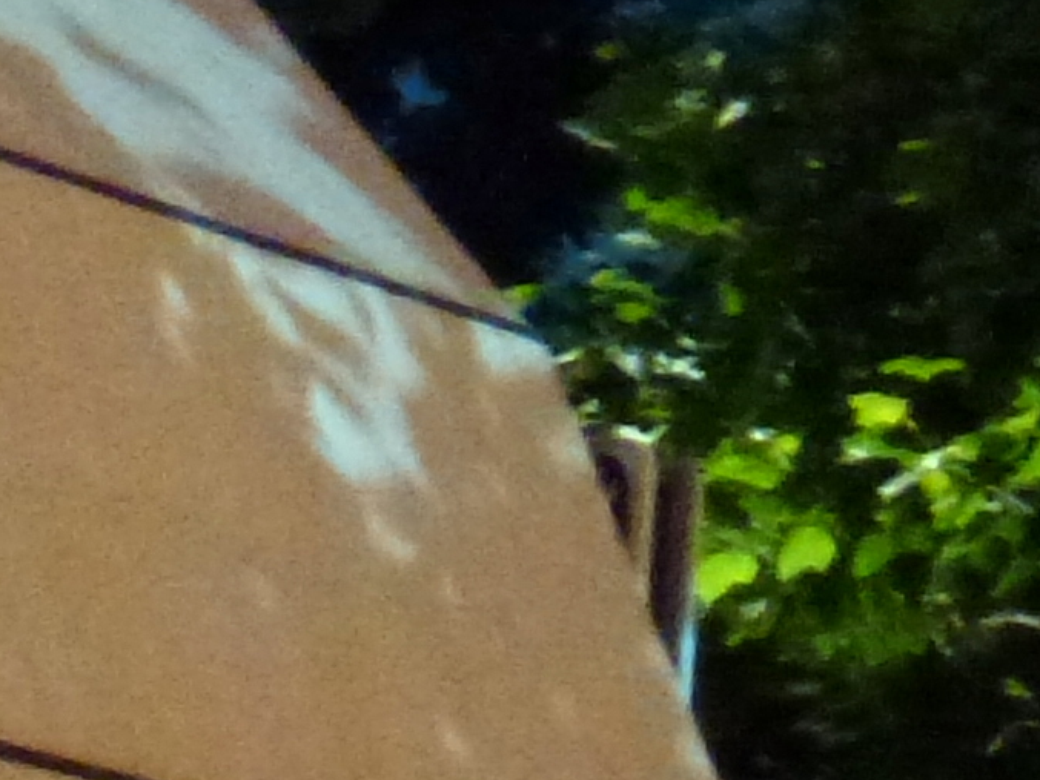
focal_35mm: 485
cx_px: 1857
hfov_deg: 4.1
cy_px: -1687
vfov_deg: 3.0
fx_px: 14574
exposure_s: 1/5
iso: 800
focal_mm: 13.6
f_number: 4.7
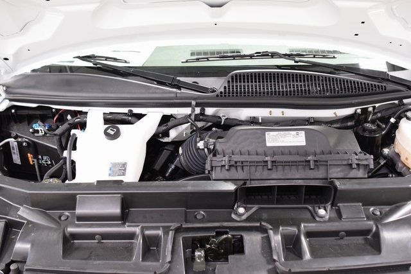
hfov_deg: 53.1
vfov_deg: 36.9
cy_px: 137
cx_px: 206
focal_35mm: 36
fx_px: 411
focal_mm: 24
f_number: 2.8
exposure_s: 1/50
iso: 1600
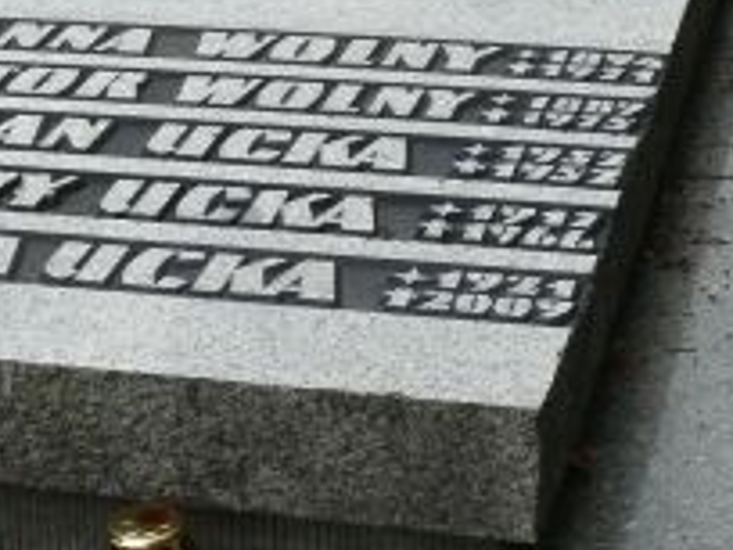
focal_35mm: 110
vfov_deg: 13.5
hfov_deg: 17.9
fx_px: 2329
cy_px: 237
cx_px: 366
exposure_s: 1/200
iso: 100
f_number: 4
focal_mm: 7.4
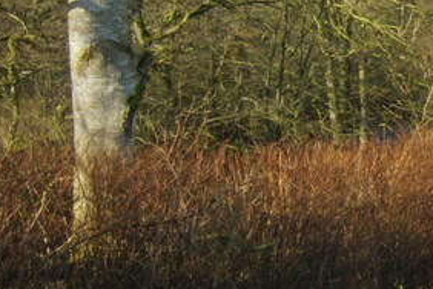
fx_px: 698
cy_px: 68
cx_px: 580
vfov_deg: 23.1
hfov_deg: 27.8
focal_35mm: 58
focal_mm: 11
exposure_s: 1/60
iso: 800
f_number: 5
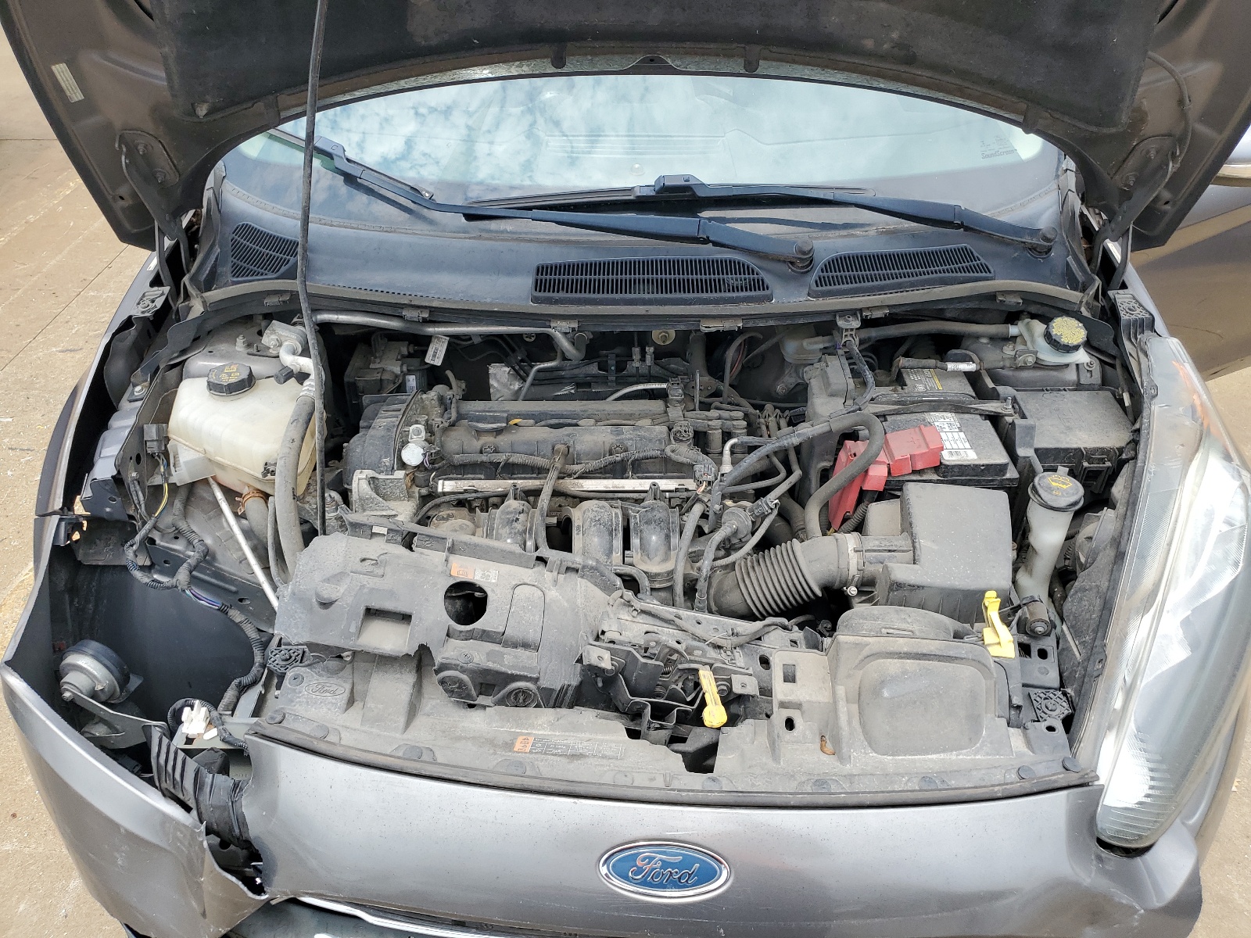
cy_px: 469
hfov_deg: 67.3
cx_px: 626
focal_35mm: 26
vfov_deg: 53.1
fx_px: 940
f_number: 1.5
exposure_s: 1/909
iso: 50
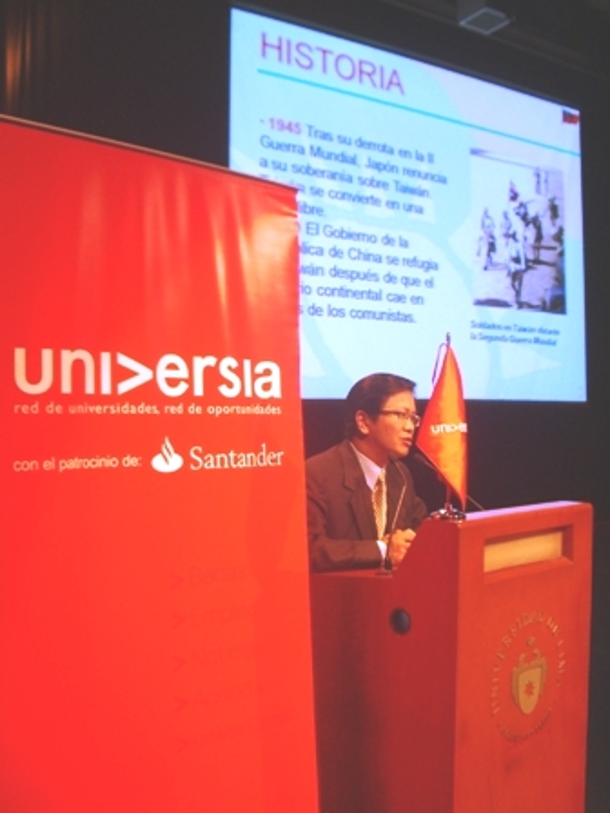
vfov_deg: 52.6
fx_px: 822
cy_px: 406
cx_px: 305
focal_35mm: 35
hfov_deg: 40.7
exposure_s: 1/13
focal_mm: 5.8
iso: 200
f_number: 2.6
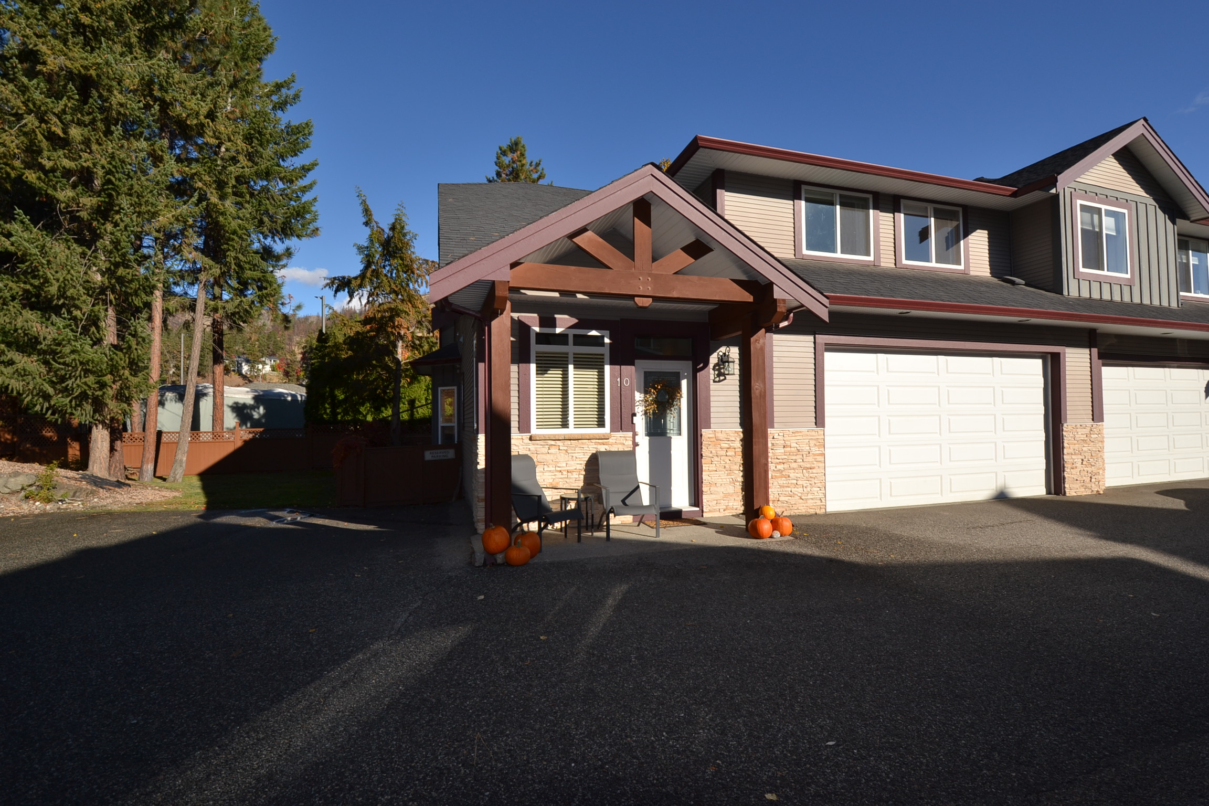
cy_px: 403
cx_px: 604
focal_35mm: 15
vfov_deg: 77.3
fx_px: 504
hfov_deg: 100.4
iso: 100
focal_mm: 10
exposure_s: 1/200
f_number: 9
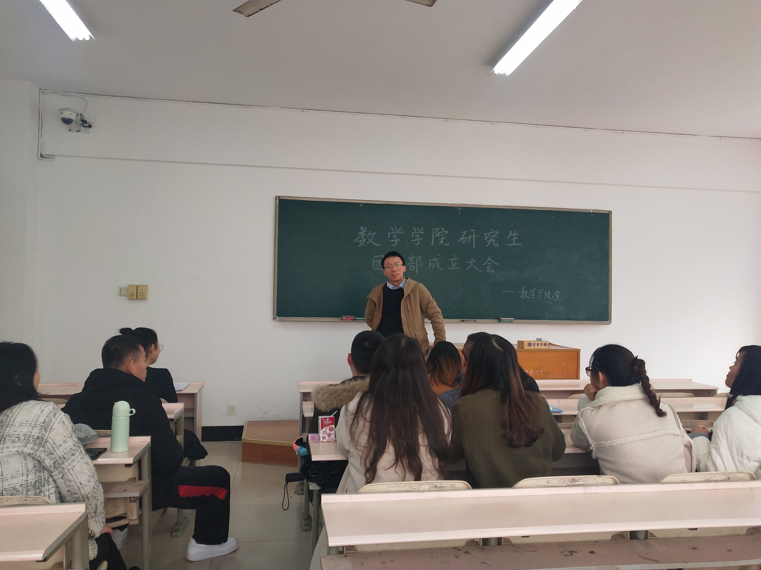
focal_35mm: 30
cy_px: 285
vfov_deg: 46.8
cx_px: 380
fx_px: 660
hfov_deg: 60.0
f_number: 1.8
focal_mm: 3.95
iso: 139
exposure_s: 1/100
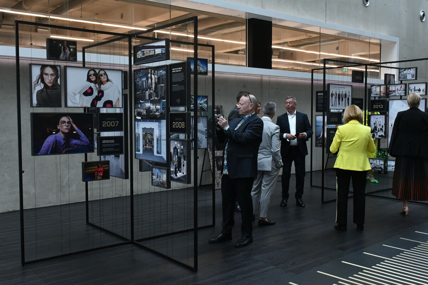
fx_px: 428
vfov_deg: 36.9
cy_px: 142
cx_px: 214
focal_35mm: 36
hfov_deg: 53.1
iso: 1600
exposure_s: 1/125
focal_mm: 24
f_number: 8
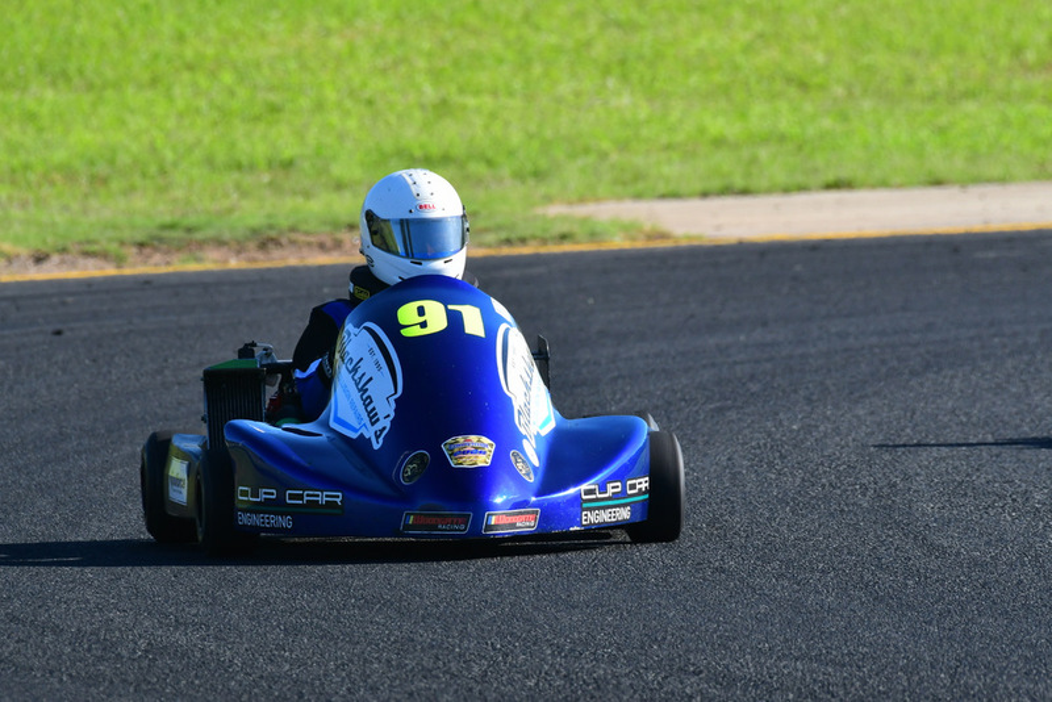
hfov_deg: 2.7
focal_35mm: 750
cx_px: 526
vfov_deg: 1.8
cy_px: 351
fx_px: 21923
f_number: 10
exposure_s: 1/640
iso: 640
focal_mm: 500
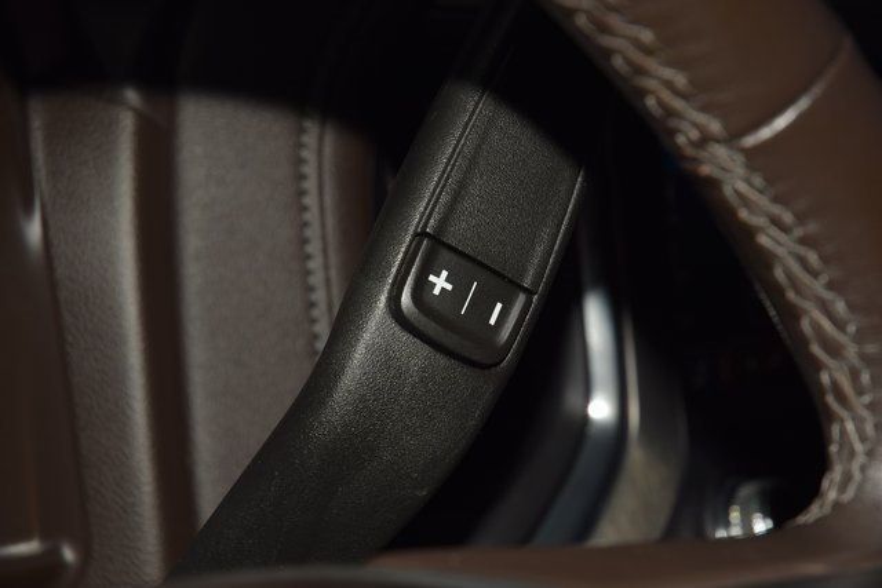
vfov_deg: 13.0
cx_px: 441
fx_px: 2573
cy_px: 294
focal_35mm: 105
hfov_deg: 19.5
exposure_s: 1/125
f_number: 8
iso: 100
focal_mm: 70
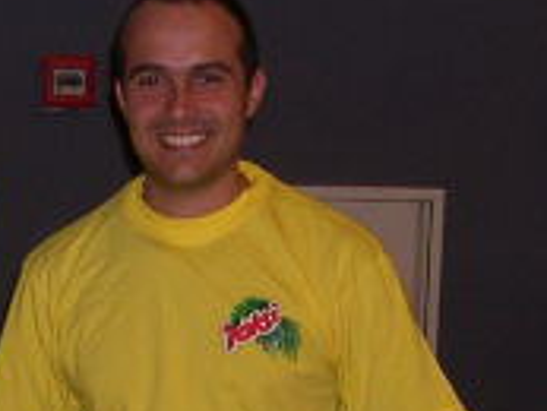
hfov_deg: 11.0
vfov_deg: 8.3
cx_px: -123
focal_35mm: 176
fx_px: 2783
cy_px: 544
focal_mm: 8
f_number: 2.8
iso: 151
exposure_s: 1/60
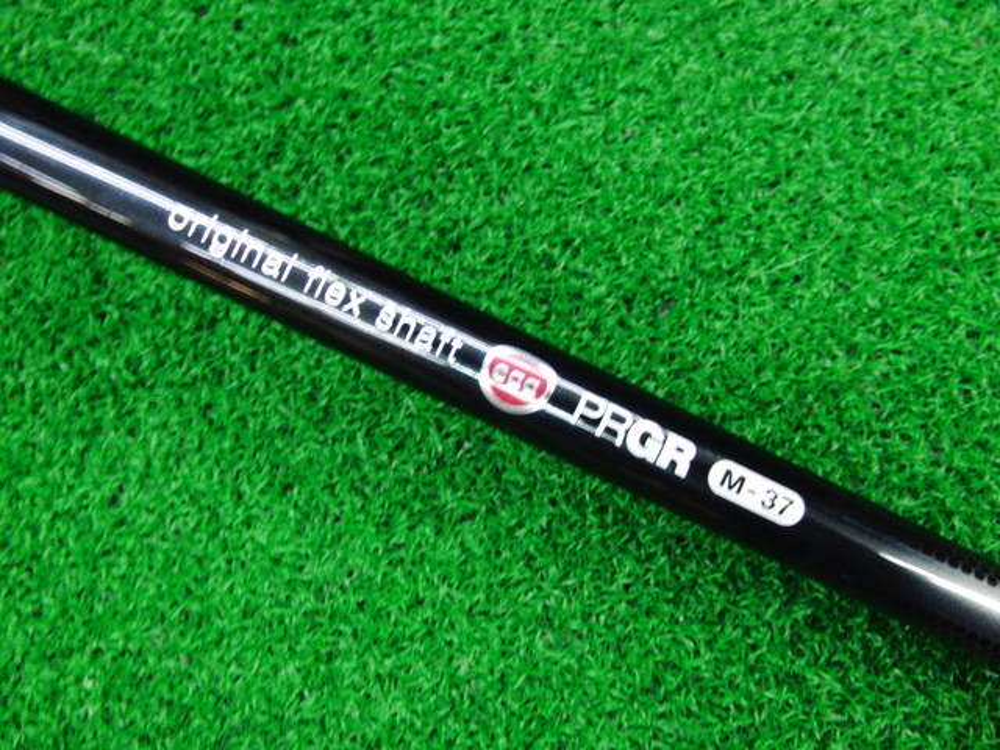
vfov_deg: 38.7
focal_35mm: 37
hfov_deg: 50.1
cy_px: 375
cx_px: 500
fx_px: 1069
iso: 400
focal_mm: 6.42
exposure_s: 1/25
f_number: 3.6
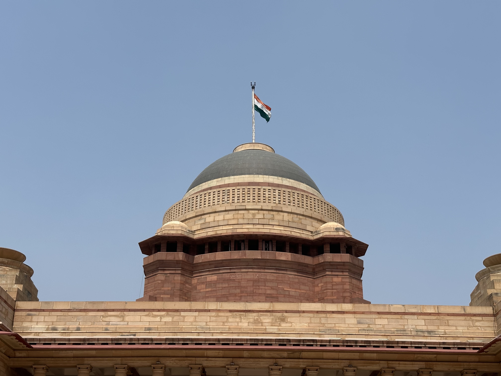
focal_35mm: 48
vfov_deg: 30.3
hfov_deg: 39.7
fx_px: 695
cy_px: 188
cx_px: 250
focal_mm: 6.86
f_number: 1.78
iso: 64
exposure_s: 1/5882
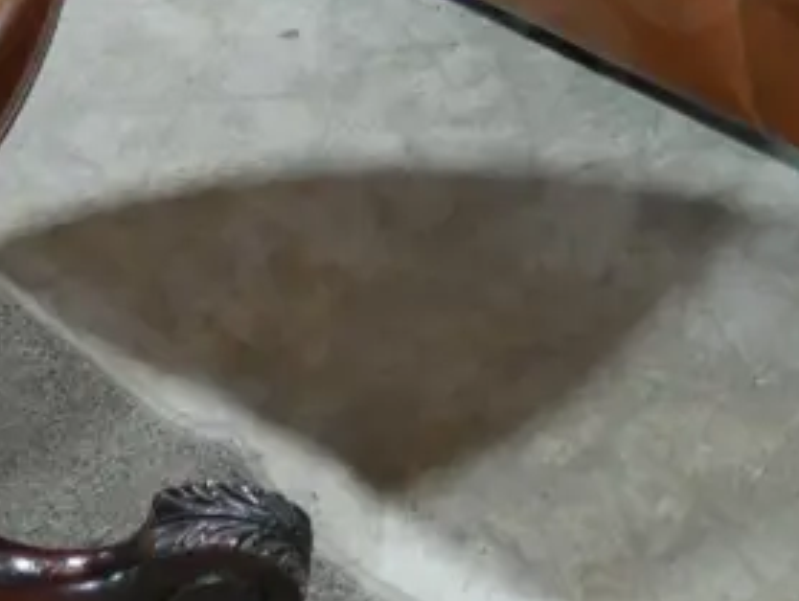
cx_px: 1138
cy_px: -384
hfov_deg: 17.5
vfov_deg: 13.3
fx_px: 2379
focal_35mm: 103
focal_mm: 14
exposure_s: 1/60
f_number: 3.5
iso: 1000
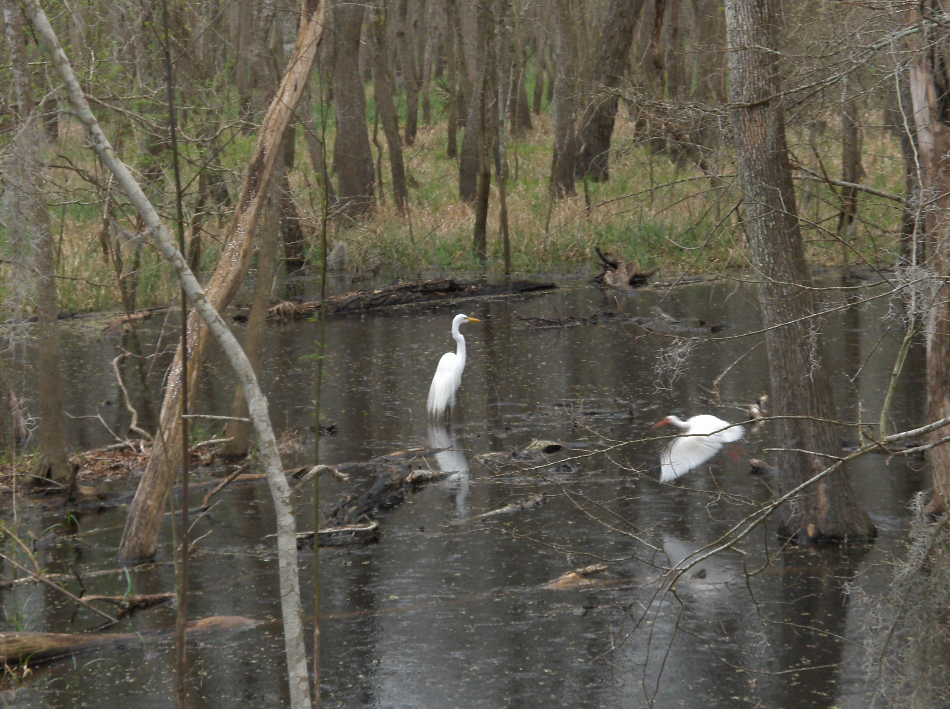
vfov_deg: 14.6
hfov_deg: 19.5
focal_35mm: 101
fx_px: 2768
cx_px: 475
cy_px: 354
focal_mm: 20.7
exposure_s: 1/125
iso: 75
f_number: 4
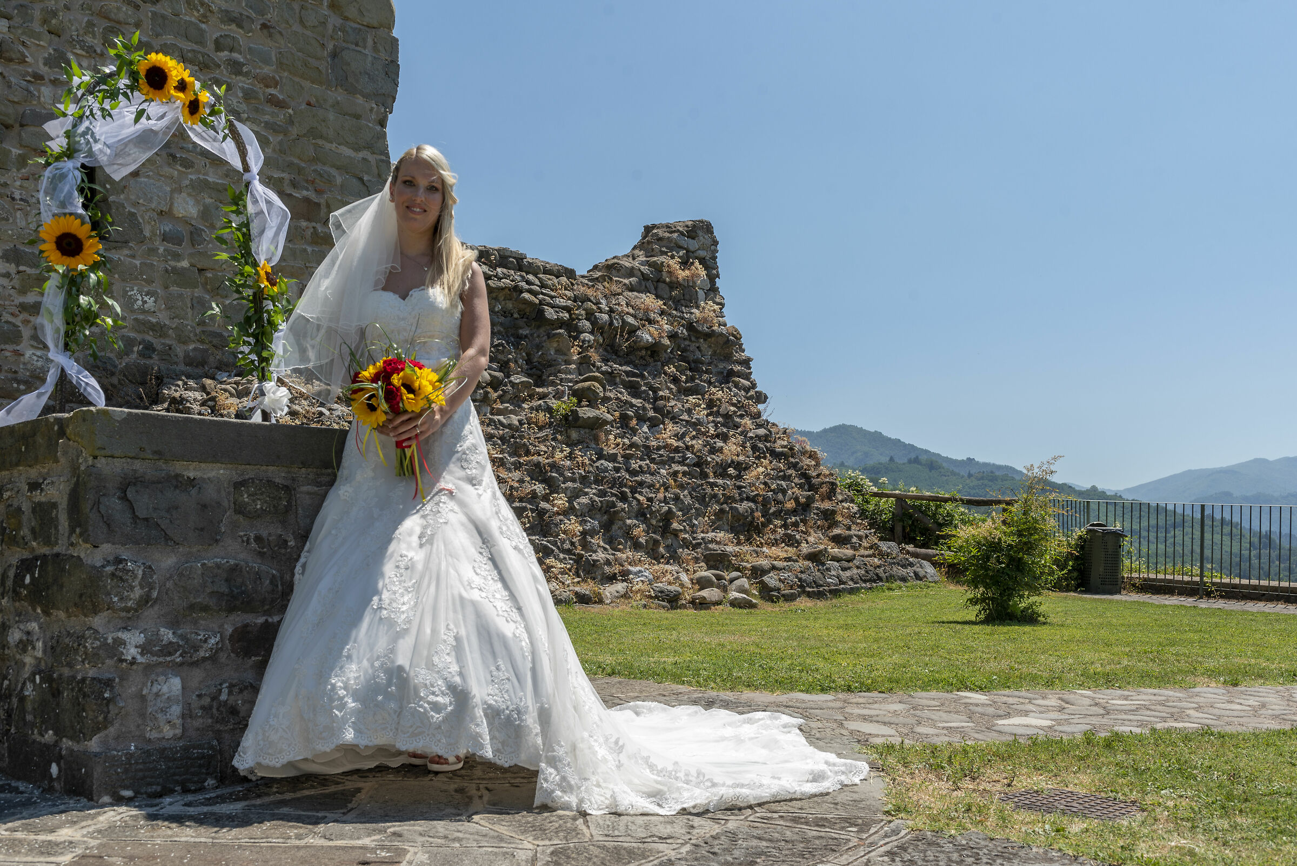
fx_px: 1117
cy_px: 433
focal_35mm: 31
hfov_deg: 60.3
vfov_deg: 42.4
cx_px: 648
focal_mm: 31
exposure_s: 1/200
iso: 100
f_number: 11
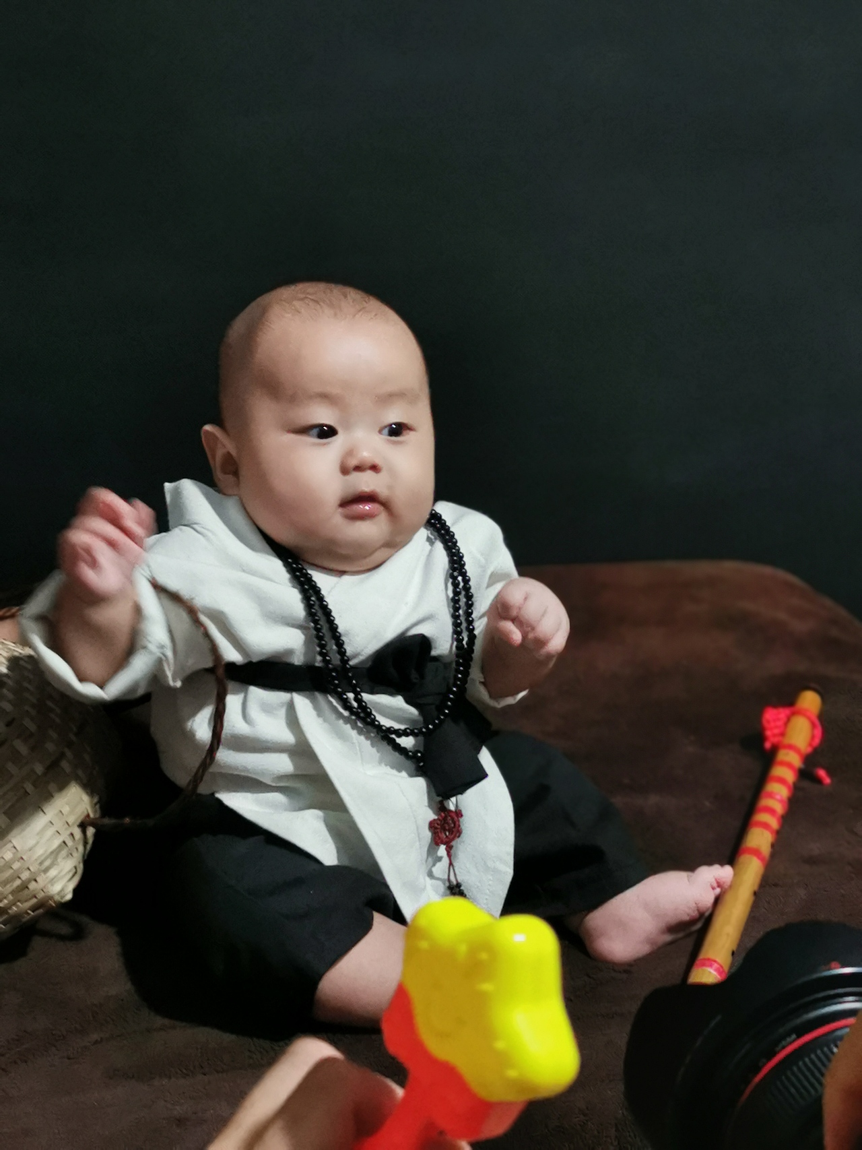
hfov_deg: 22.3
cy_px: 575
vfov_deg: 29.4
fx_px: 2192
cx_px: 431
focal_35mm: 66
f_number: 1.6
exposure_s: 1/50
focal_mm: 5.56
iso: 400
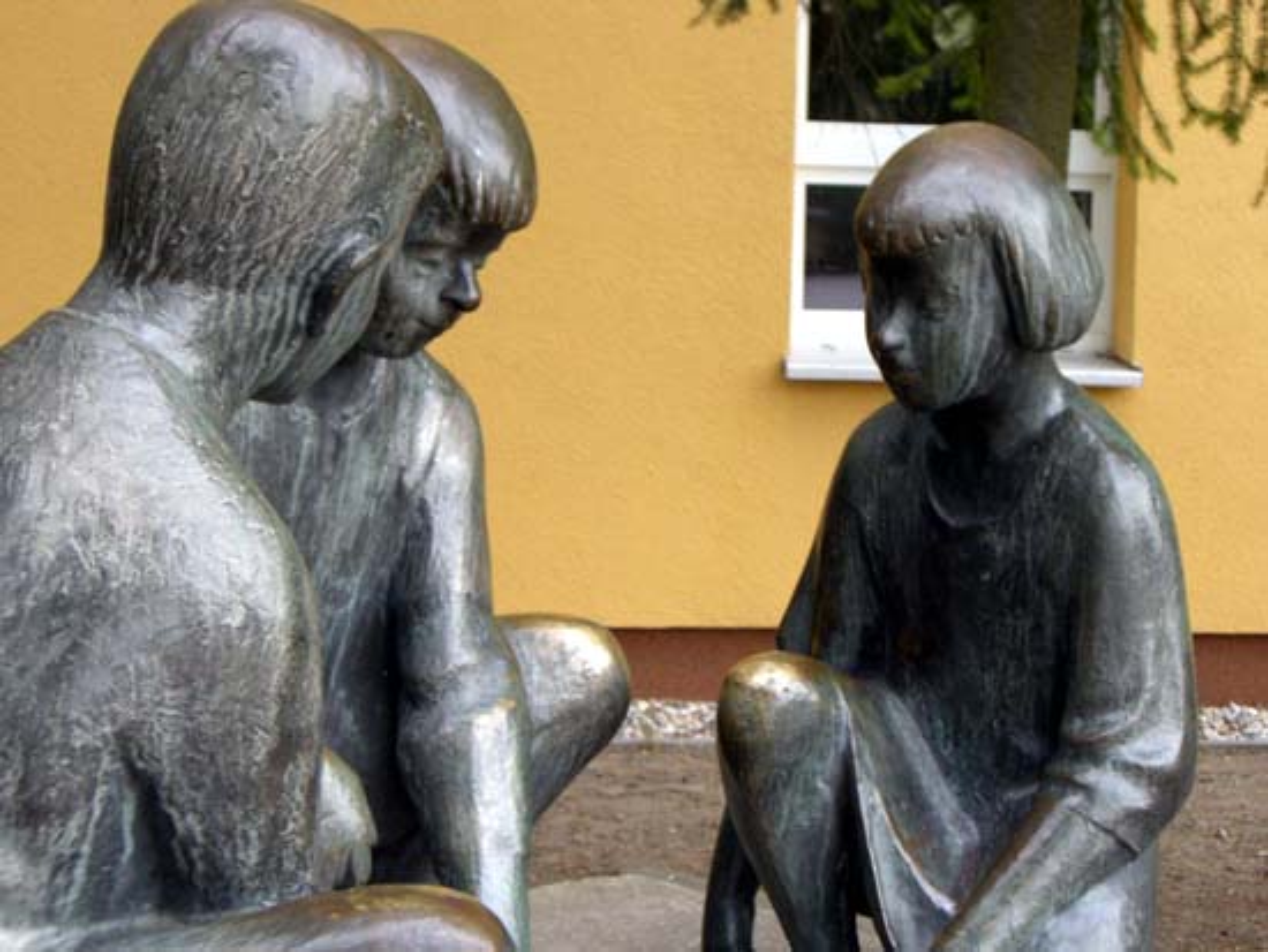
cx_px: 634
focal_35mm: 66
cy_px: 476
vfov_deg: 22.3
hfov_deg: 29.4
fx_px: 2419
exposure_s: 1/100
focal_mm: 10.7
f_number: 3.6
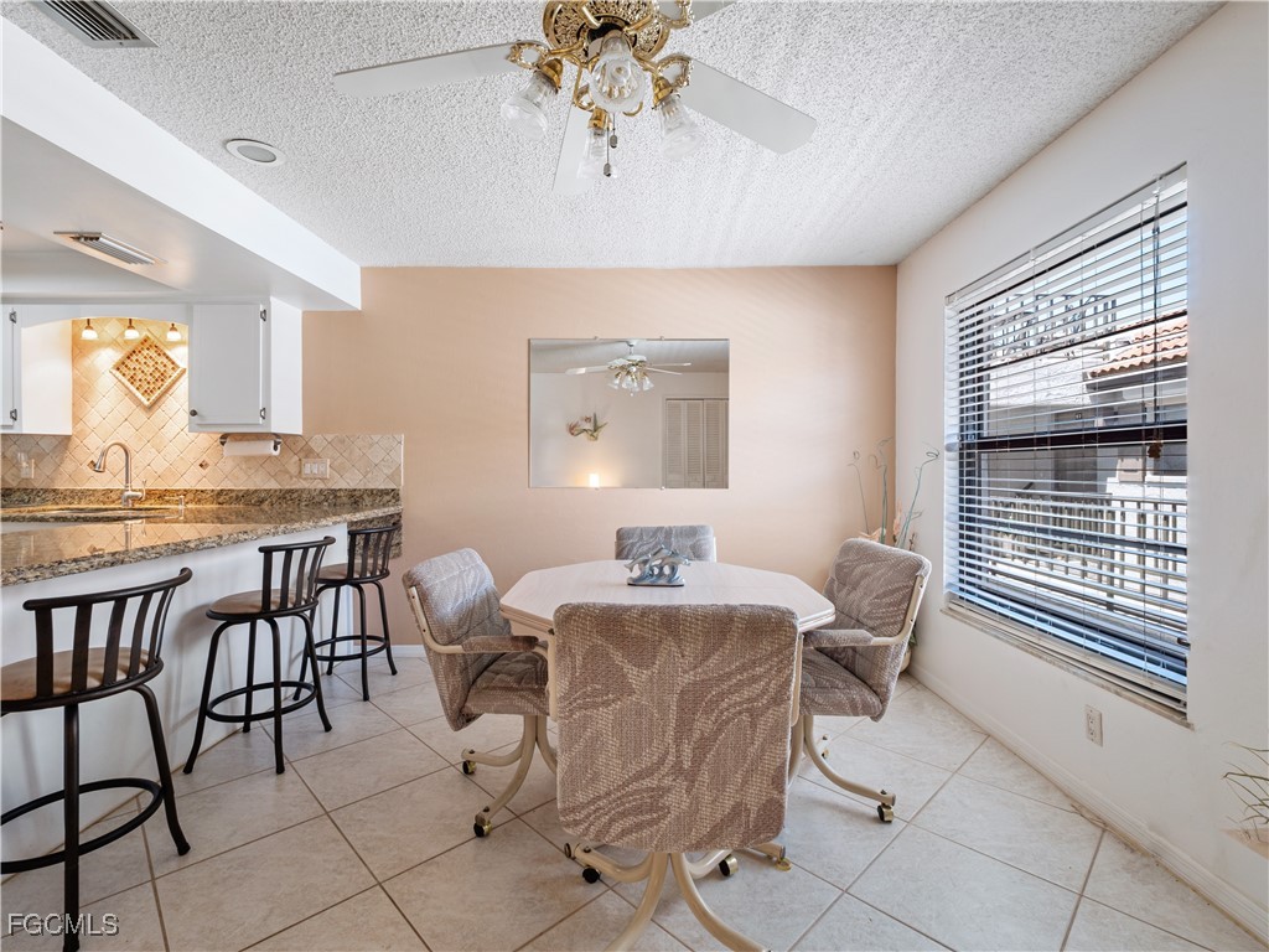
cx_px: 634
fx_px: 587
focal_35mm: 16
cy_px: 476
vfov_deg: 78.1
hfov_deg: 94.5
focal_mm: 8
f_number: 7.1
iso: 200
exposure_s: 1/5
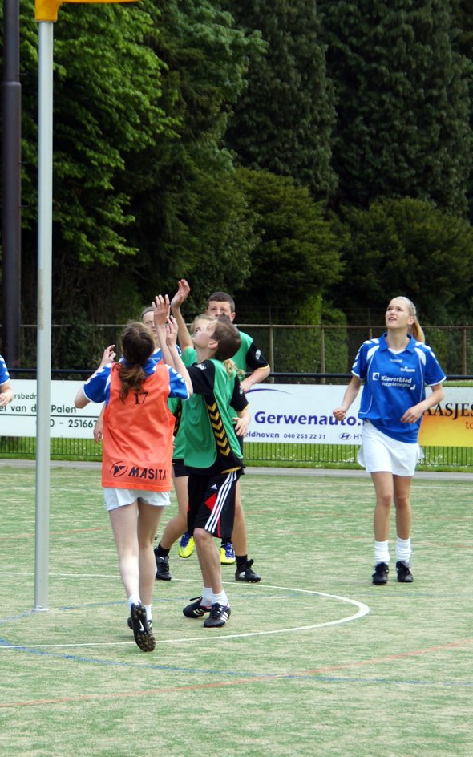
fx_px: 2805
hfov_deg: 9.6
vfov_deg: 15.4
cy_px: 289
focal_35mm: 136
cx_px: 158
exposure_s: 1/320
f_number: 5.6
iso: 100
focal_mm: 70
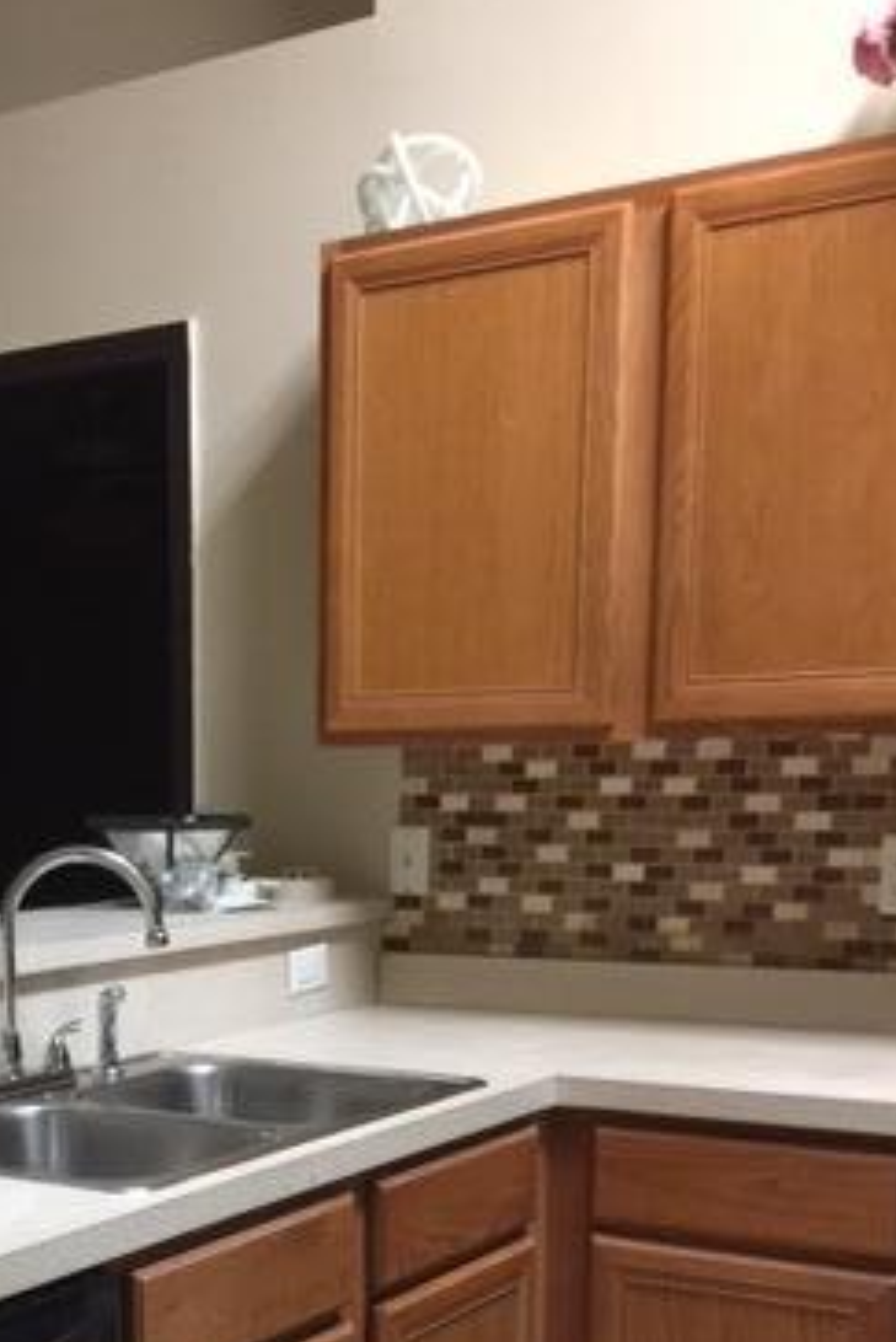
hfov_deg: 24.6
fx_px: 1977
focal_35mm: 53
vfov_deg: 35.7
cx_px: 41
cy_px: 1158
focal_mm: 4.15
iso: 125
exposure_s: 1/10
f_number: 2.2
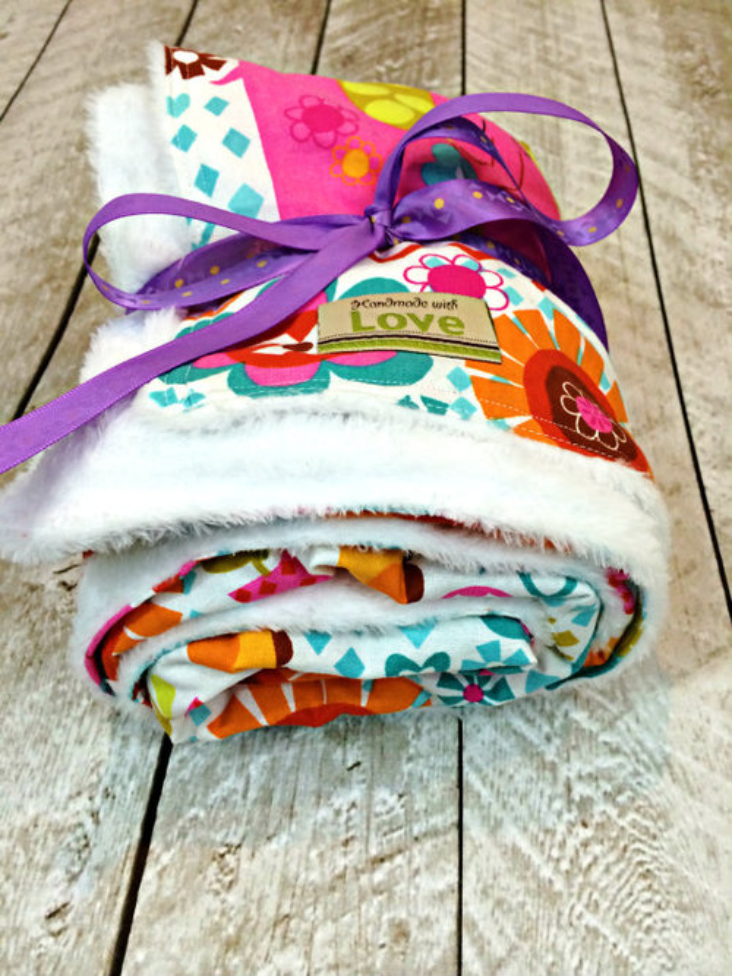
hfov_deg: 46.8
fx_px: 846
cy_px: 488
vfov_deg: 60.0
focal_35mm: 30
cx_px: 366
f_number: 2.2
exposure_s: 1/30
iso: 50
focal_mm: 4.12
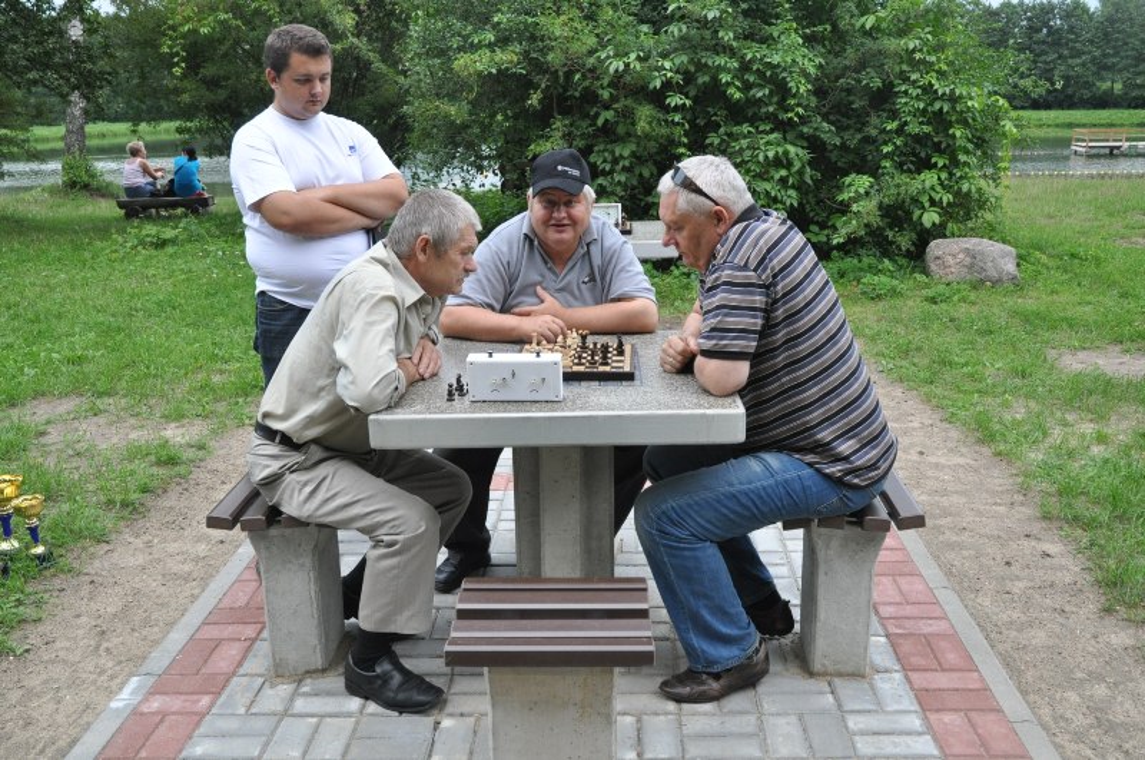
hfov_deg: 57.3
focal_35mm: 33
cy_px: 380
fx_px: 1048
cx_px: 572
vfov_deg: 39.9
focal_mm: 22
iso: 800
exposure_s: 1/400
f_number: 5.6
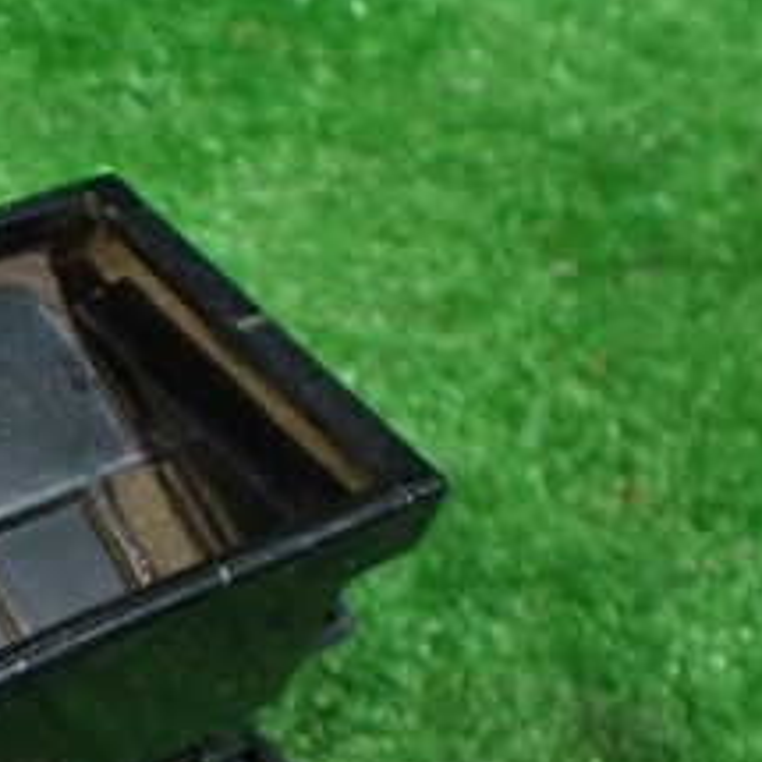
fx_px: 1843
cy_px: 734
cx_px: -259
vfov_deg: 22.6
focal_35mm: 74
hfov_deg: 21.0
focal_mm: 5.4
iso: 800
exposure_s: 1/80
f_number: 2.3
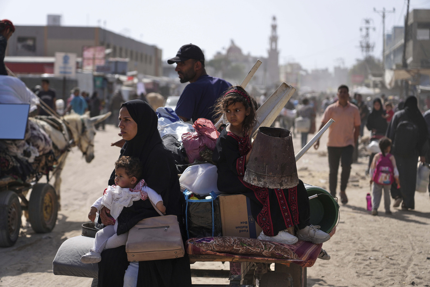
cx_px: 215
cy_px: 144
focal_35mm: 95
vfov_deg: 14.4
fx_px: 1135
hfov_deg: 21.5
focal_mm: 95
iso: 125
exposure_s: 1/1600
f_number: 4
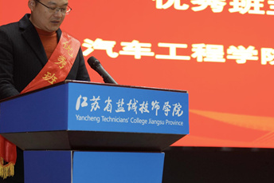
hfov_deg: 22.9
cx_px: 117
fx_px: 677
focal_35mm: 89
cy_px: 70
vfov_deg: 15.3
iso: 500
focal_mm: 51
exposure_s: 1/60.2
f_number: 2.8
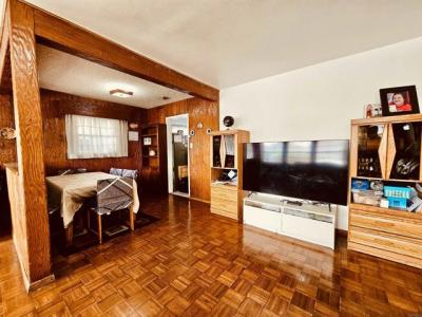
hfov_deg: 106.2
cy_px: 158
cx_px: 211
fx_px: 158
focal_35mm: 13
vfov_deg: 89.9
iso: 200
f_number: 2.2
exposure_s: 1/60
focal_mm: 2.2
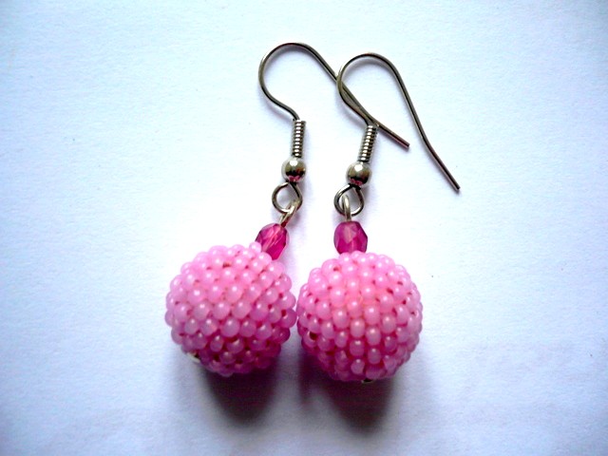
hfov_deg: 52.6
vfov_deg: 40.7
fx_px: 615
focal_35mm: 35
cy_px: 228
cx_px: 304
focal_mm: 5.8
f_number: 2.8
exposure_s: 1/30
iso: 160
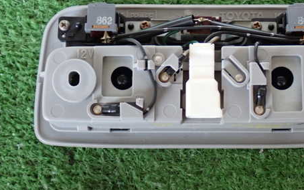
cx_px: 197
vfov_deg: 18.6
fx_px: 580
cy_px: 86
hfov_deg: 29.2
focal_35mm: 70
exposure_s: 1/30
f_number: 3.2
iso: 800
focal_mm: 9.01
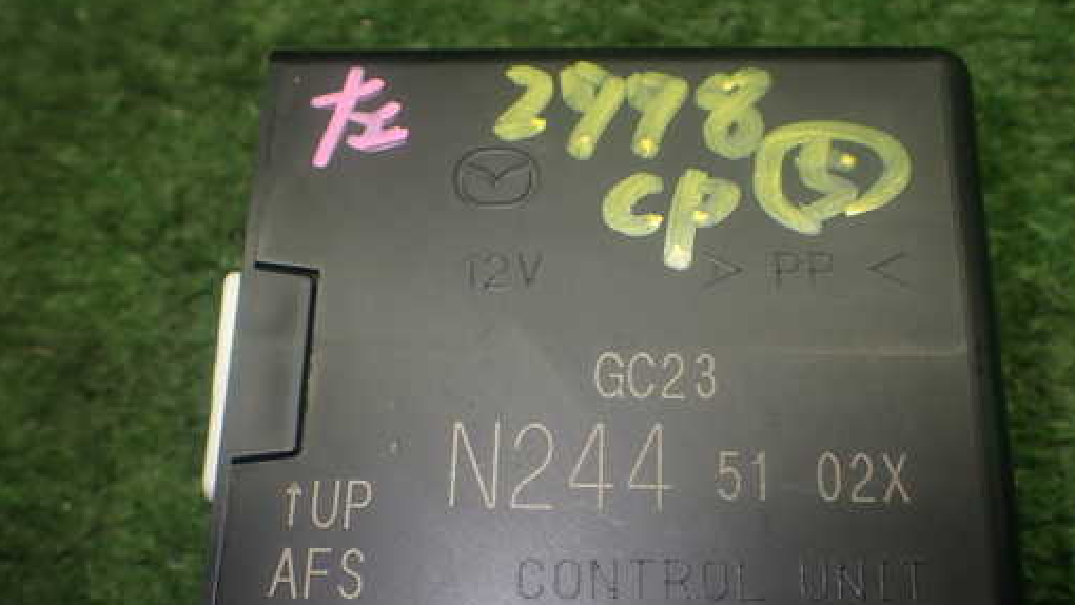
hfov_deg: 49.3
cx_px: 588
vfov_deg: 28.8
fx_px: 1169
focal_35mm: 41
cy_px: 398
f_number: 2.4
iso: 125
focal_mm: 5.79
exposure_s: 1/60
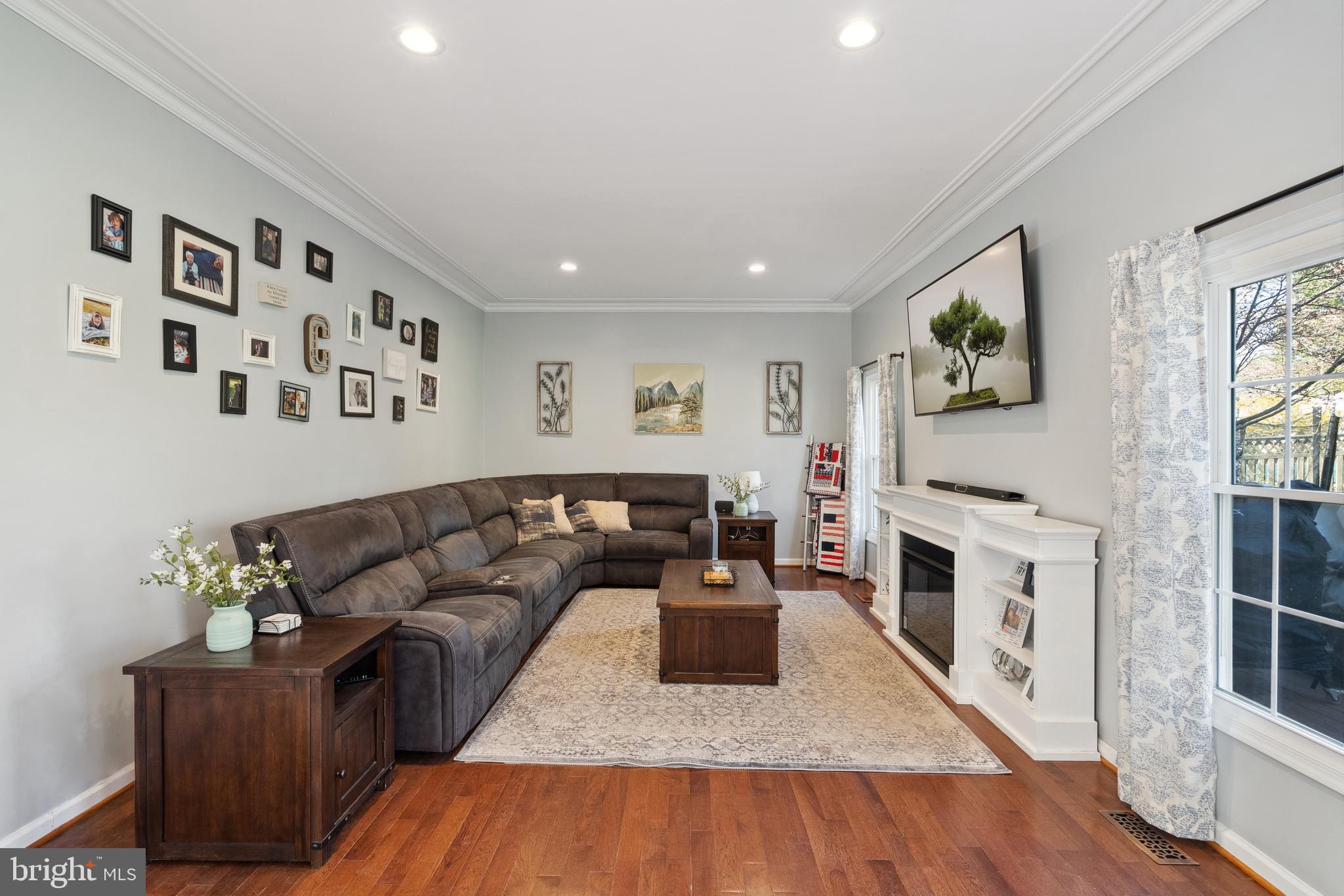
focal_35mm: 16
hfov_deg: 96.7
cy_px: 448
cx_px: 672
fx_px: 598
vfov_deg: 73.8
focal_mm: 16
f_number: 8
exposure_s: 1/10
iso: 640
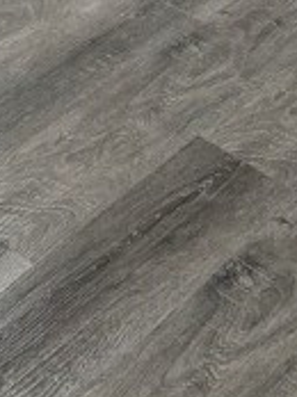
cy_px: -456
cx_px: -89
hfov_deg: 12.5
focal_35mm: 115
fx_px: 1319
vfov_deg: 13.8
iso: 125
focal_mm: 5.96
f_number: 1.6
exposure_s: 1/72
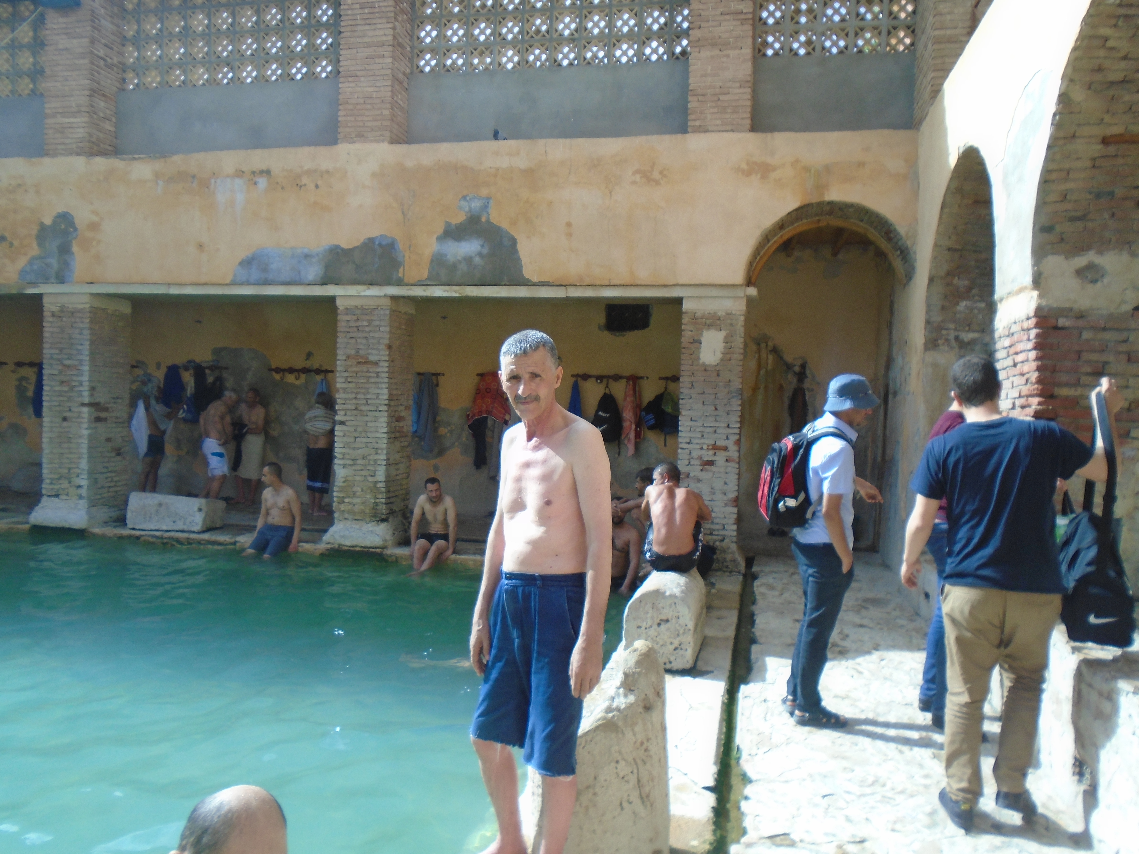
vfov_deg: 53.1
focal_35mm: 26
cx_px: 570
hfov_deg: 67.3
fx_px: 856
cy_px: 427
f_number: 3.2
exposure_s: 1/400
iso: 100
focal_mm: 4.6
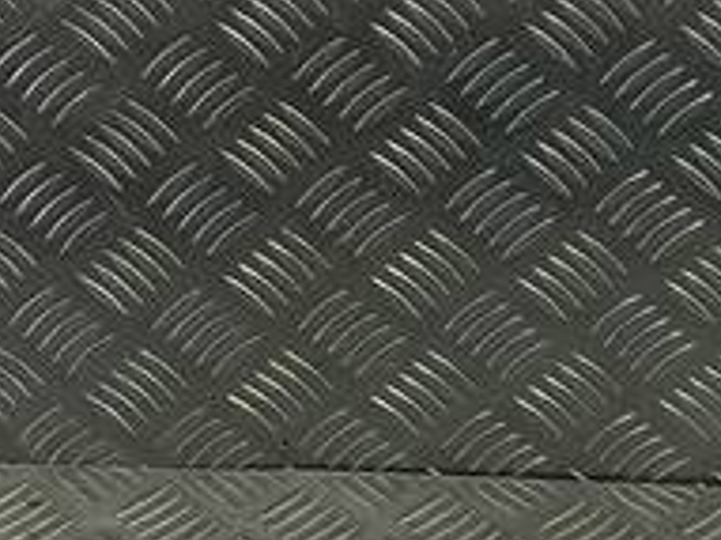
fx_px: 2789
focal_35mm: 134
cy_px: 113
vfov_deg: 11.0
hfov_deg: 14.7
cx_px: 359
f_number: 1.8
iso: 50
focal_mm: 4.6
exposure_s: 1/50
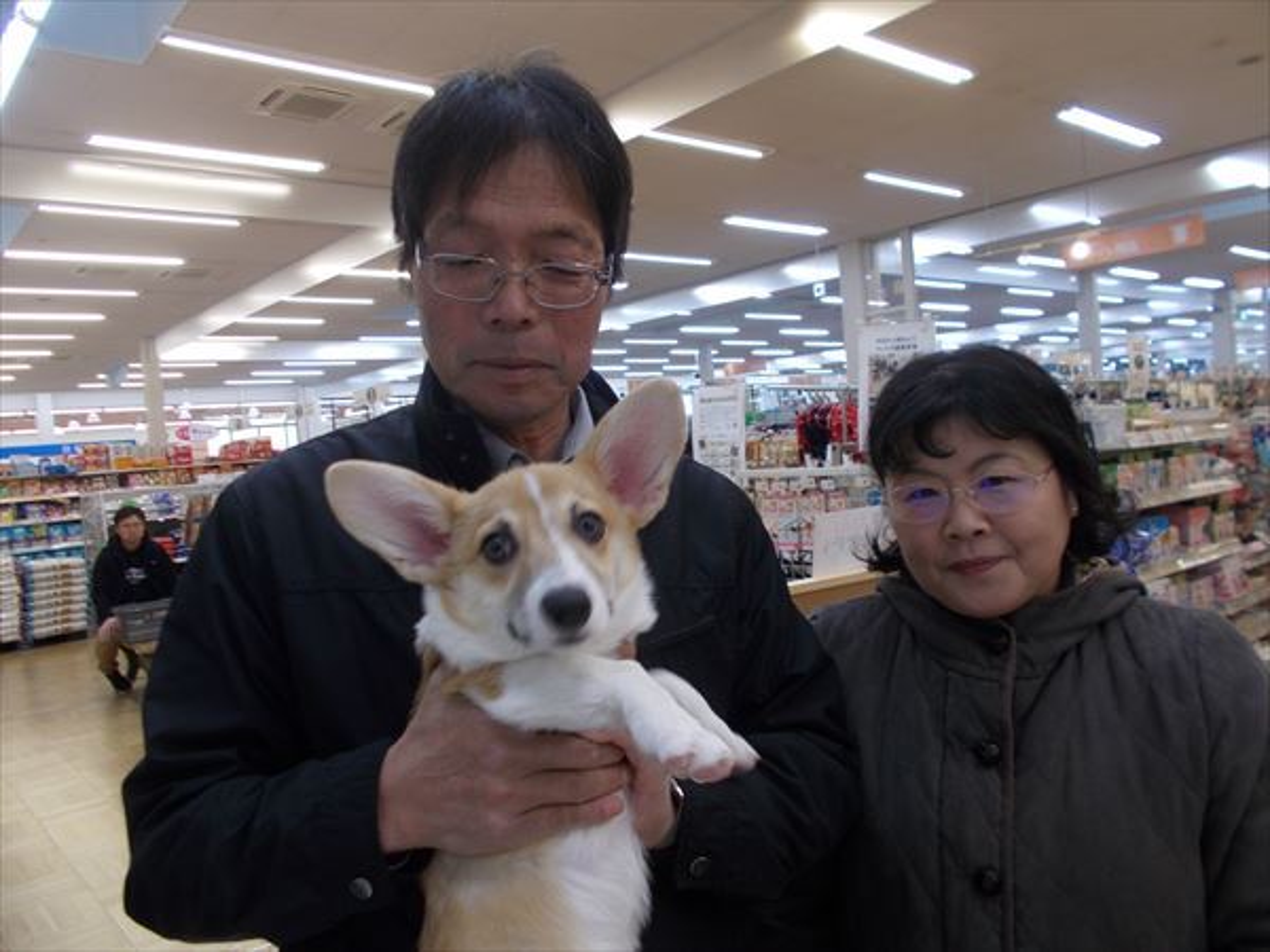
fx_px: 954
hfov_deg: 67.3
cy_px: 476
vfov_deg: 53.1
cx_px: 635
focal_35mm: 26
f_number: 3.2
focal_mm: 4.6
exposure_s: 1/25
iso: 80
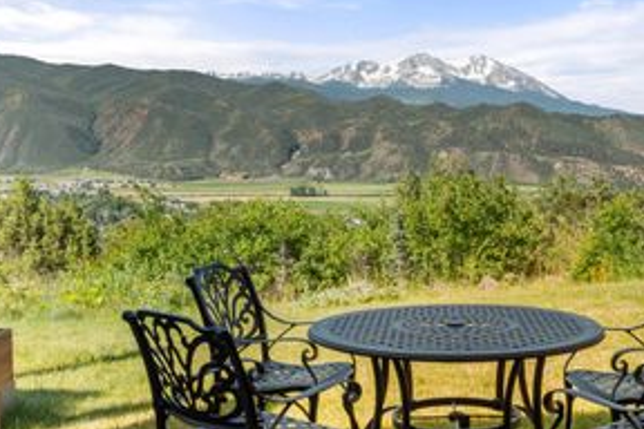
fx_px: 930
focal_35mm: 52
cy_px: 162
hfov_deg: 37.8
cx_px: 420
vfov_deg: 25.9
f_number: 7.1
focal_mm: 30
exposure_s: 1/100
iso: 250
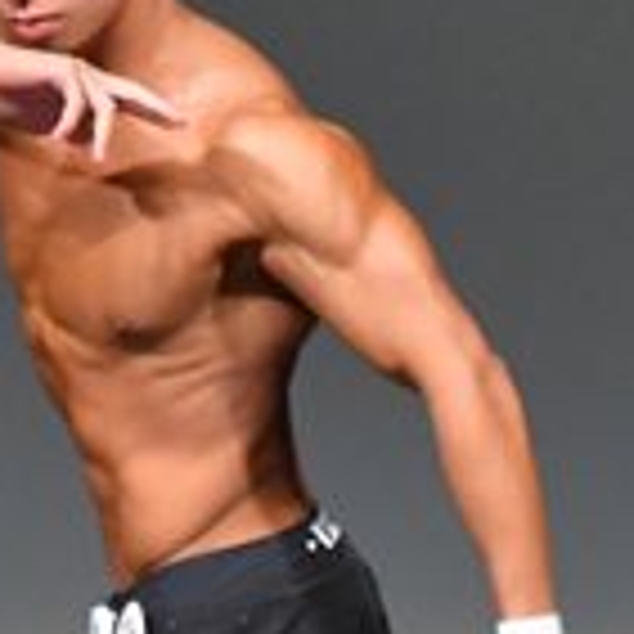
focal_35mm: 1748
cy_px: 755
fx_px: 36221
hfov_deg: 1.0
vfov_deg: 1.0
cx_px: 479
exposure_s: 1/400
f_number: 5.6
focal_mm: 250
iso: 5000
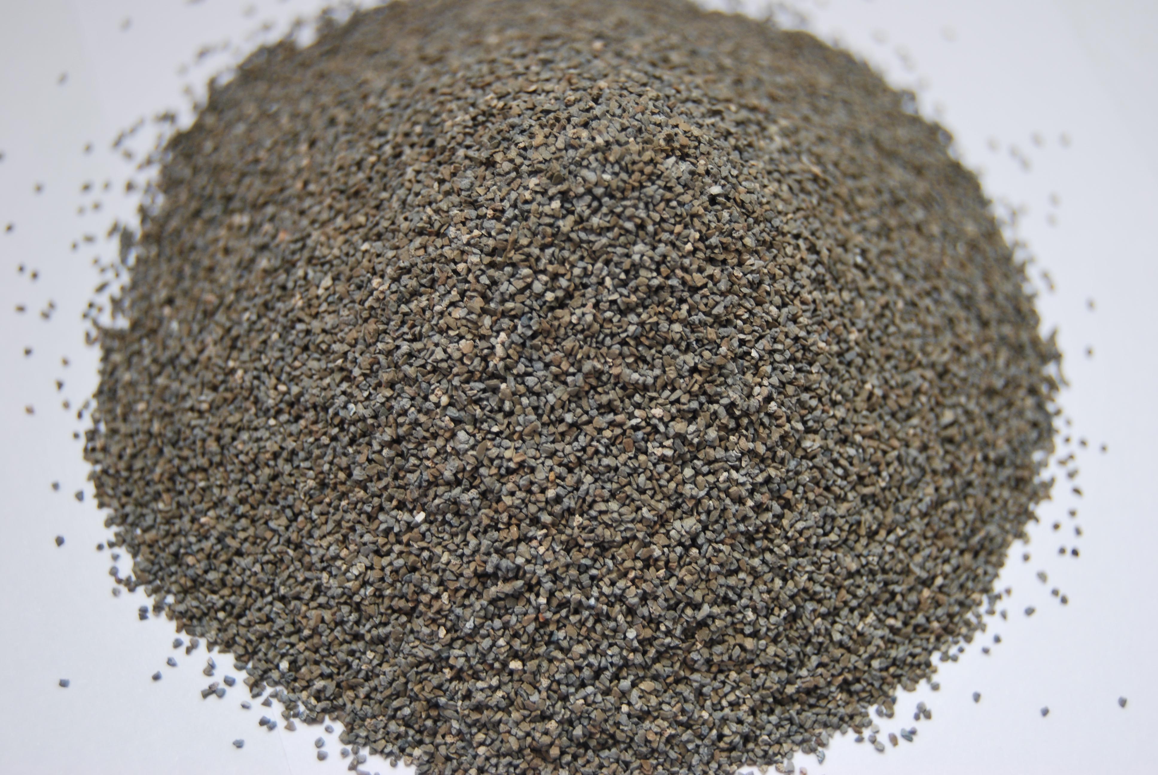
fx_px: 2174
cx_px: 579
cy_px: 388
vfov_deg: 20.2
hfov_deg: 29.8
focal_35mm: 68
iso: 200
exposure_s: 1/60
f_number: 5.3
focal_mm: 45
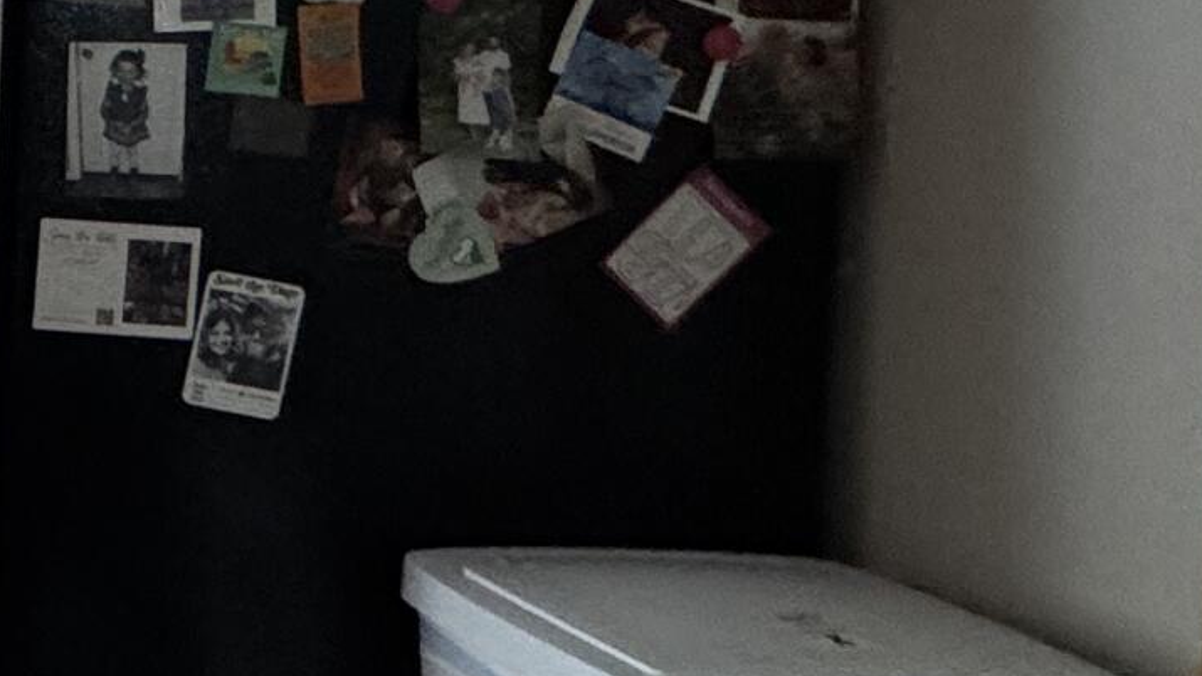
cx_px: -1046
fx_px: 2040
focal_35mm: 64
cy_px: -158
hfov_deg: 20.6
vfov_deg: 17.8
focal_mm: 2.22
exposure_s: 1/60
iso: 250
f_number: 2.2
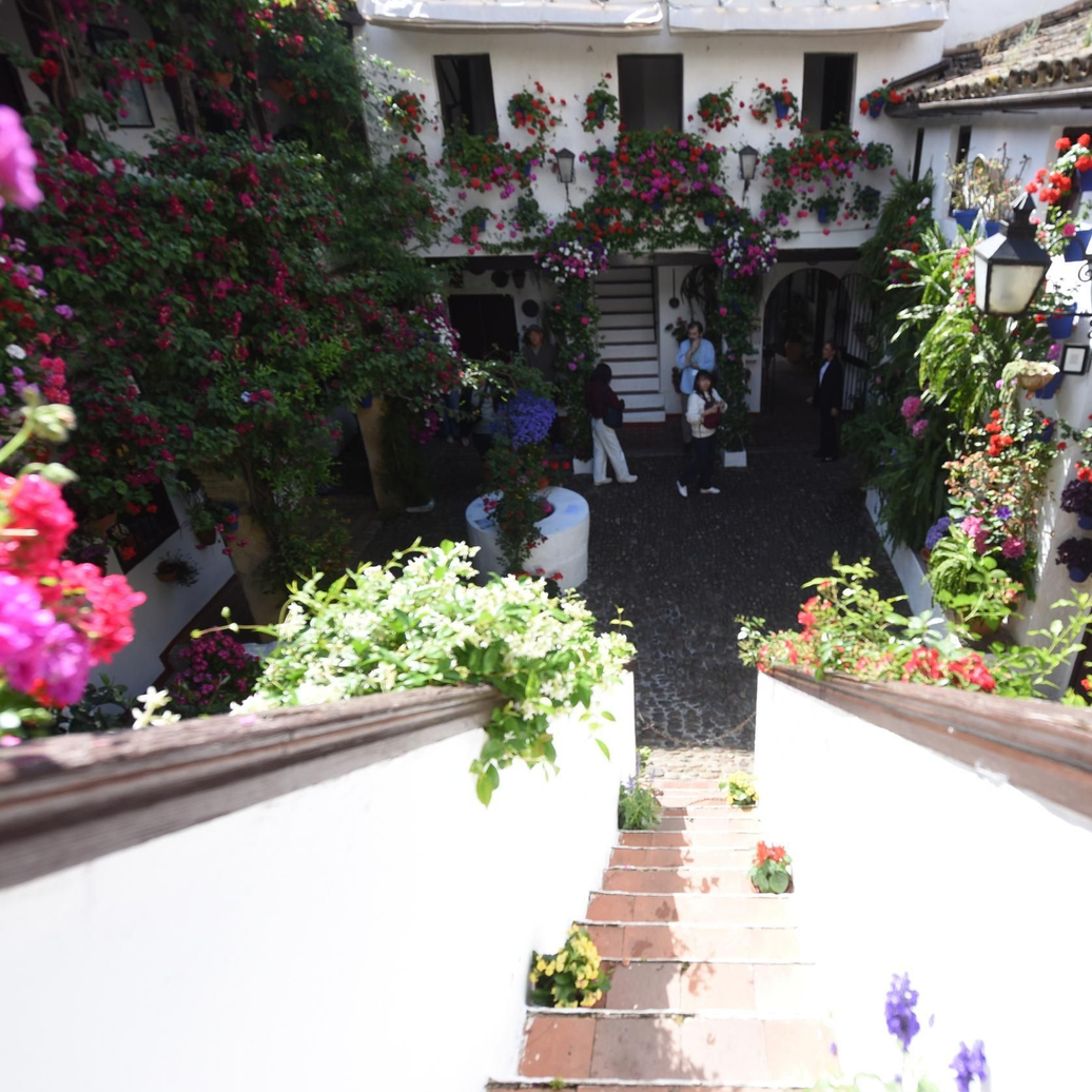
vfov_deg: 72.1
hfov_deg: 70.7
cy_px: 533
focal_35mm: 21
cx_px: 699
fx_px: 749
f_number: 4.5
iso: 180
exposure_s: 1/500
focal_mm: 16
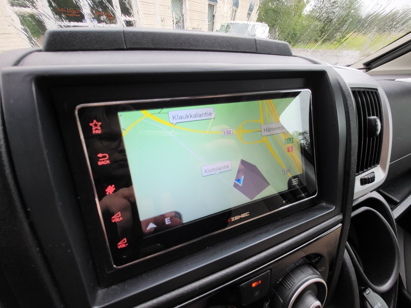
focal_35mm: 13
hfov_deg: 106.2
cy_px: 154
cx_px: 206
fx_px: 154
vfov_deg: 89.9
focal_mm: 1.74
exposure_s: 1/100
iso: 50
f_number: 2.2
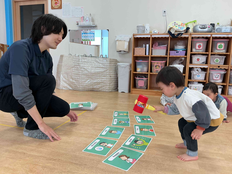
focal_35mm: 29
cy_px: 87
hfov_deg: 61.7
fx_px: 194
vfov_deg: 48.2
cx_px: 116
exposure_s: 1/120
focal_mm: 3
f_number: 1.8
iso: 25
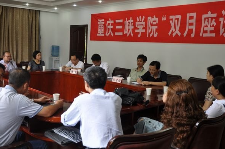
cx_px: 94
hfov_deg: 49.4
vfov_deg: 34.1
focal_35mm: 39
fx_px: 243
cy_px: 64
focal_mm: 22
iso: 200
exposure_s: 1/20
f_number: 3.8
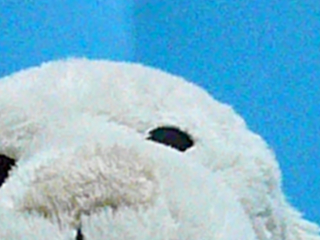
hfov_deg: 16.8
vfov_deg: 11.7
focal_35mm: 117
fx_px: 1081
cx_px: 100
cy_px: 434
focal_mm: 4.6
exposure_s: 1/400
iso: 3200
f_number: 2.8
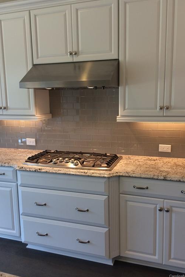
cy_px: 136
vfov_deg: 60.3
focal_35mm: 31
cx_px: 94
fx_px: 239
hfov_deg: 42.3
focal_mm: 4.15
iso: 40
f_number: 2.2
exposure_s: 1/30
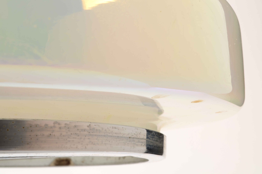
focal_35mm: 82
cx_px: 131
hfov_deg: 24.7
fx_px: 599
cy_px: 87
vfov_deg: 16.5
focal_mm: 55
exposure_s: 1/160
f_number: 29
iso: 100
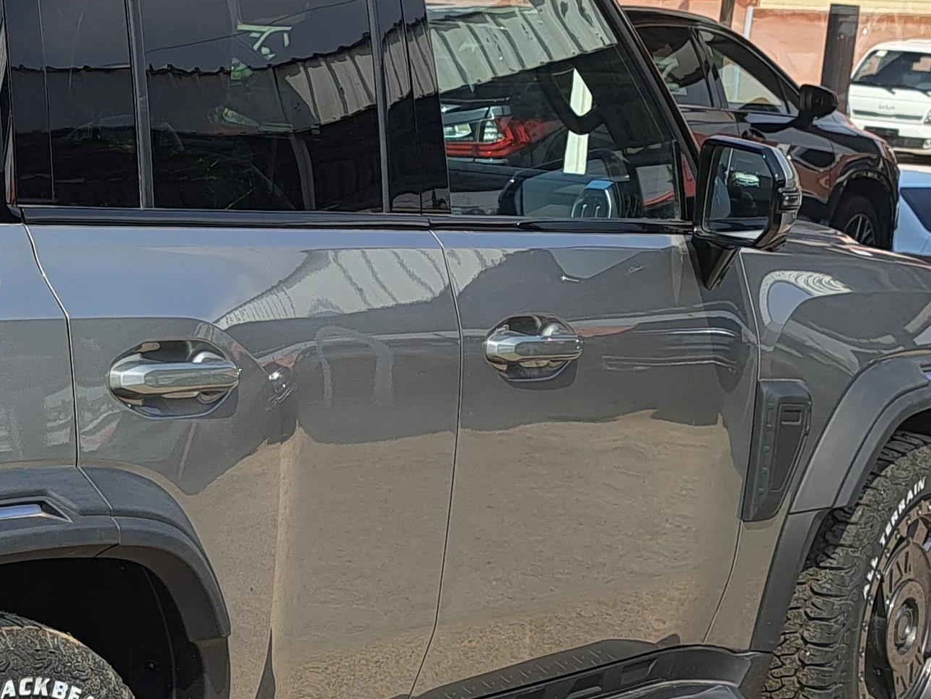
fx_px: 2313
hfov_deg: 21.0
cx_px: -219
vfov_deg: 17.1
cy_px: 451
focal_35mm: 86
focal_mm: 5.23
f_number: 1.8
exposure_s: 1/1138
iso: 50
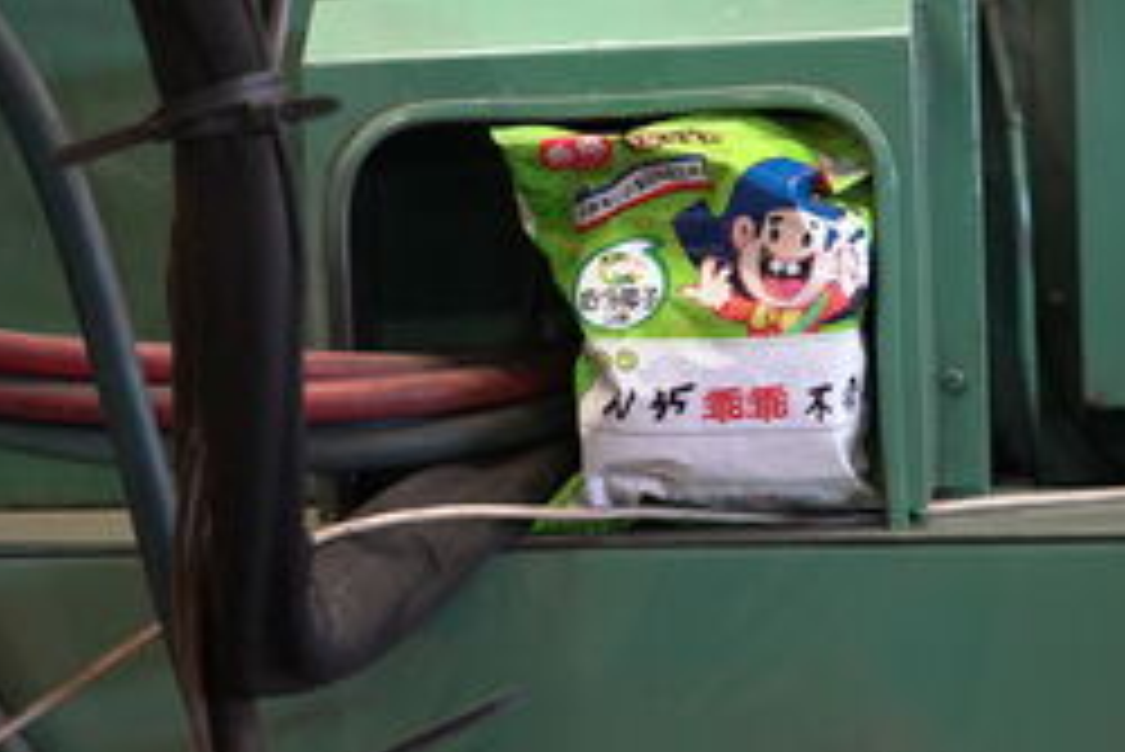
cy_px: 272
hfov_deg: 20.2
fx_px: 3158
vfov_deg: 13.6
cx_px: 423
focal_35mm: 101
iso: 8000
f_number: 4
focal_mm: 63
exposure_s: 1/400
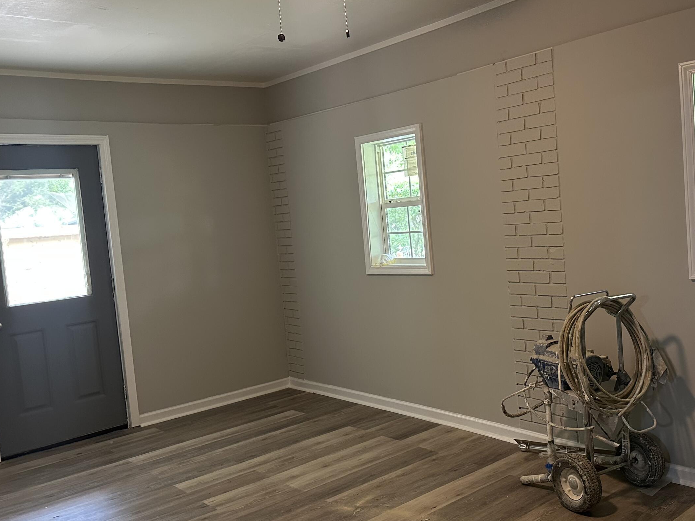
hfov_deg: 53.5
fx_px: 683
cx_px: 420
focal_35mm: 34
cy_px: 256
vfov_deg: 41.8
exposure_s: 1/60
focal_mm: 6.86
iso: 500
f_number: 1.78
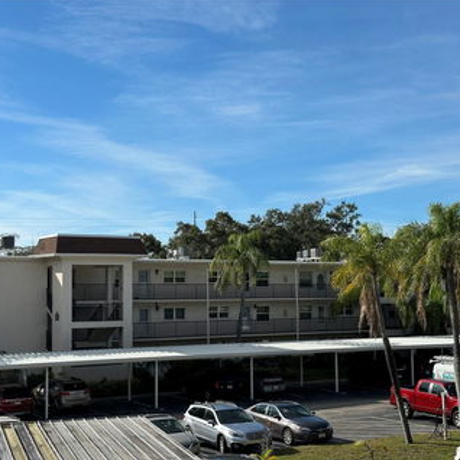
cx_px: 218
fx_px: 857
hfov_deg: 30.0
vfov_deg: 30.0
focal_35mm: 57
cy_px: 230
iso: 64
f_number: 1.78
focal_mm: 6.86
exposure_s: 1/6211
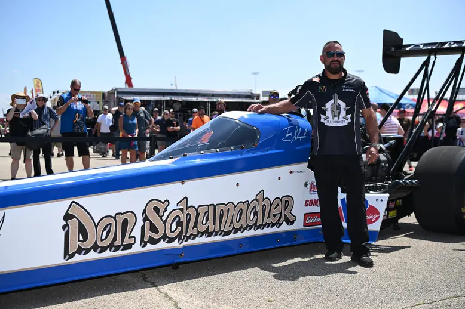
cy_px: 154
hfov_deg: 41.1
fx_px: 620
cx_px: 232
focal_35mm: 48
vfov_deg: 28.1
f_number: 4.5
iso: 250
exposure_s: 1/2000
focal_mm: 48
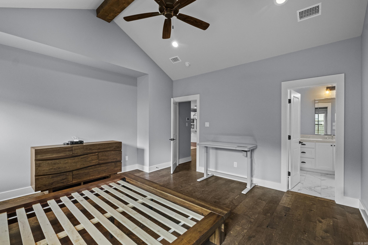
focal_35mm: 15
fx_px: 153
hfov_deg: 100.4
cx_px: 184
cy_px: 122
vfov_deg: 77.3
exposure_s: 1/2.5
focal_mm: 10
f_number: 8
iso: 800
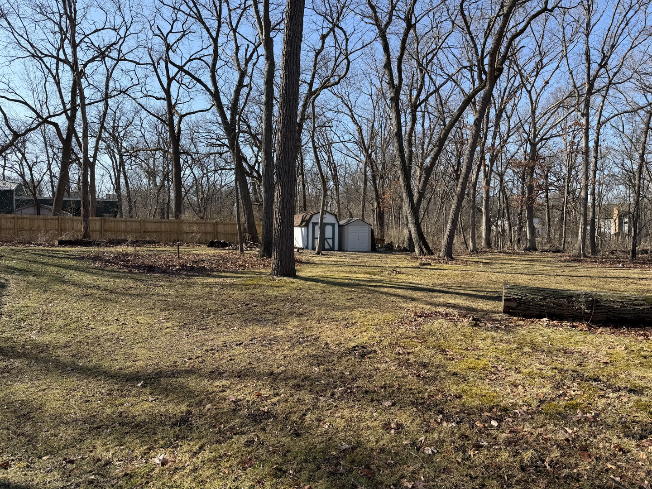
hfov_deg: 71.6
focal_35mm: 24
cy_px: 244
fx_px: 452
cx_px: 326
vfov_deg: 56.8
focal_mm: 6.76
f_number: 1.78
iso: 80
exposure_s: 1/1949
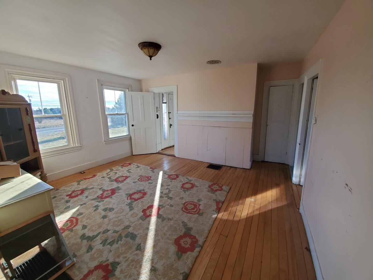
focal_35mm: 13
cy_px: 140
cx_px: 186
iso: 80
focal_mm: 1.8
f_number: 2.2
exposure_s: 1/59
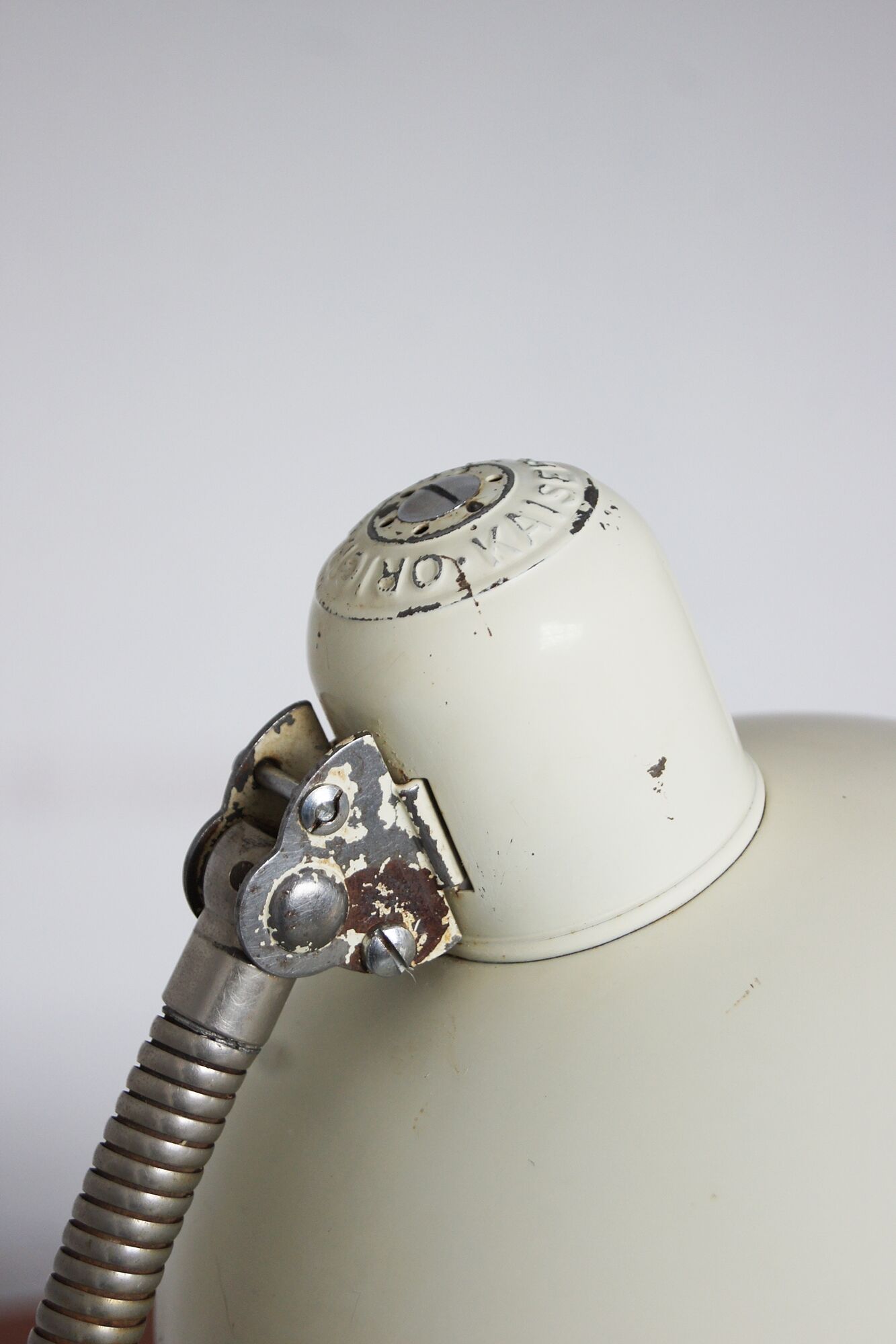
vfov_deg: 24.6
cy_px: 672
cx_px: 448
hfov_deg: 16.6
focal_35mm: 82
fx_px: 3080
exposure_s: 1/13
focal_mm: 55
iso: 400
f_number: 5.6
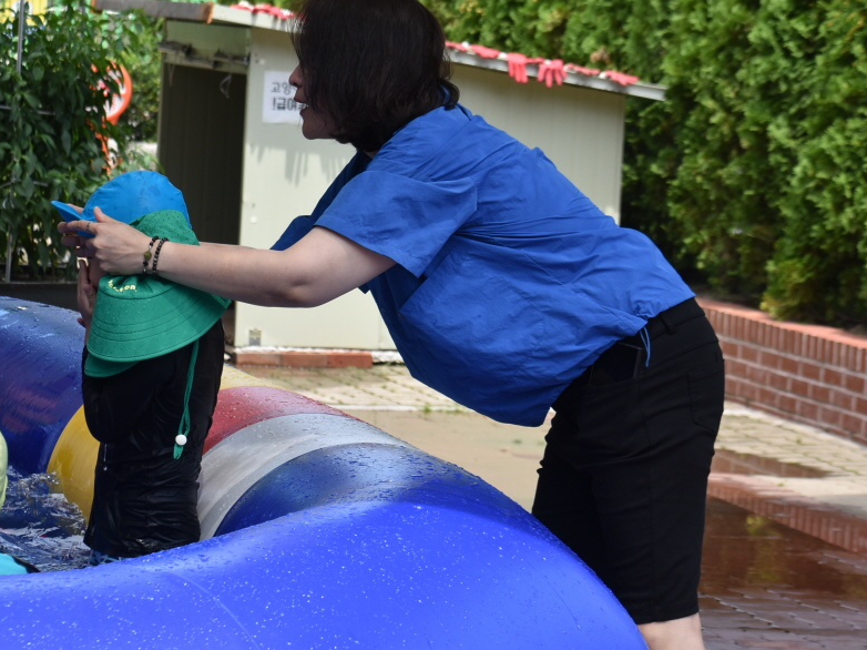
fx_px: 3606
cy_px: 332
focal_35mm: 144
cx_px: 326
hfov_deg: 13.7
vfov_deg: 10.3
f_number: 8
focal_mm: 78
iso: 250
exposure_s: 1/250
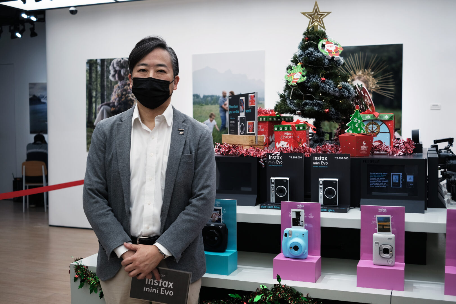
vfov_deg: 32.6
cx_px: 228
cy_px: 152
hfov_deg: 47.4
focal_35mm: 41
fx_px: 519
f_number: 2.8
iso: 160
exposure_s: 1/240
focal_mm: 27
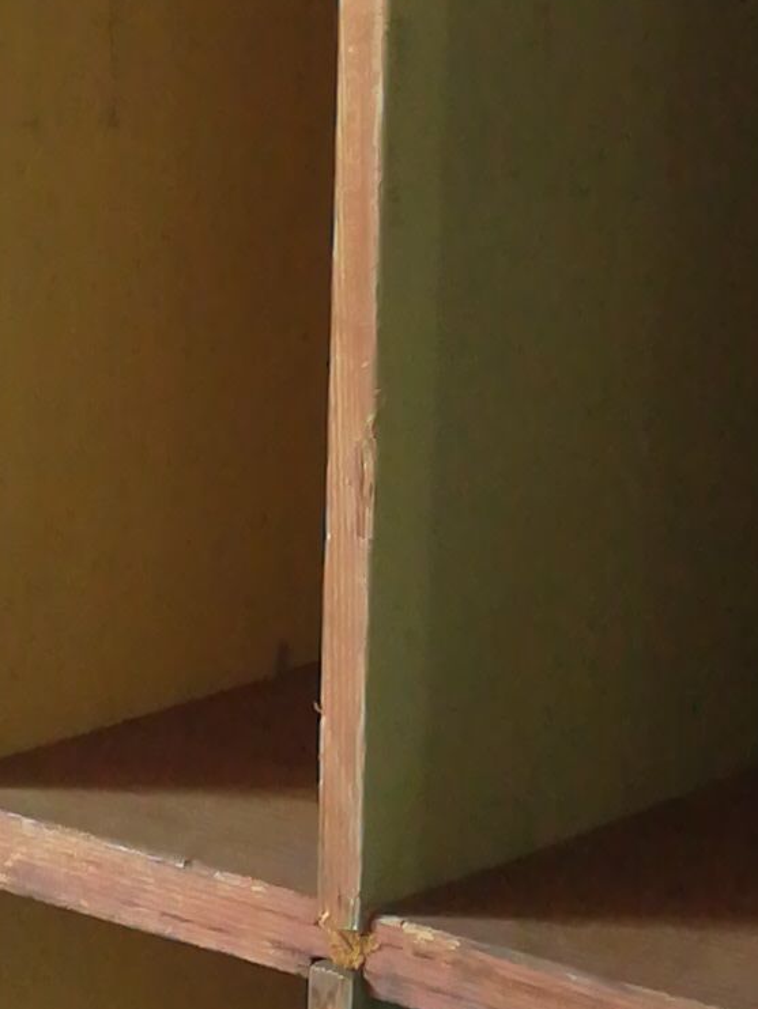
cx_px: 642
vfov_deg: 14.1
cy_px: 246
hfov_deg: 10.6
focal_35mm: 139
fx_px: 4056
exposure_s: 1/33.3
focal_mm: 3.83
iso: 400
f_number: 2.2
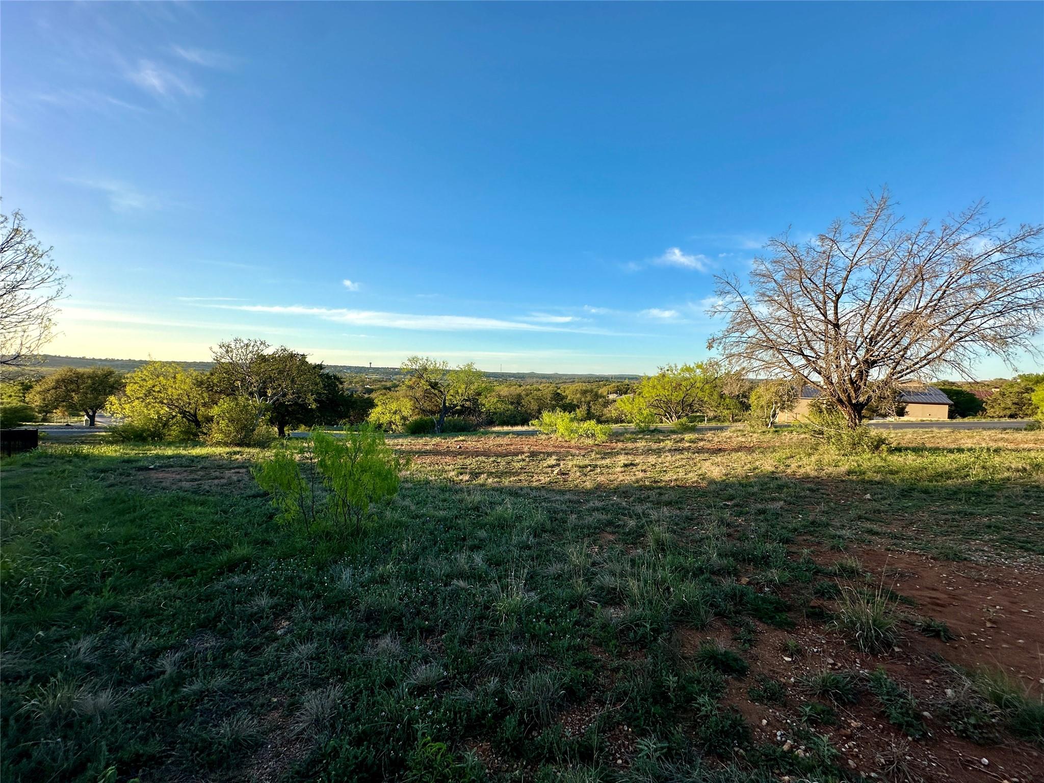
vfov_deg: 85.7
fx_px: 422
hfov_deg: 102.1
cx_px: 522
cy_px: 392
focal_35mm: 14
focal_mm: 2.22
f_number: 2.2
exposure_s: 1/812
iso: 40
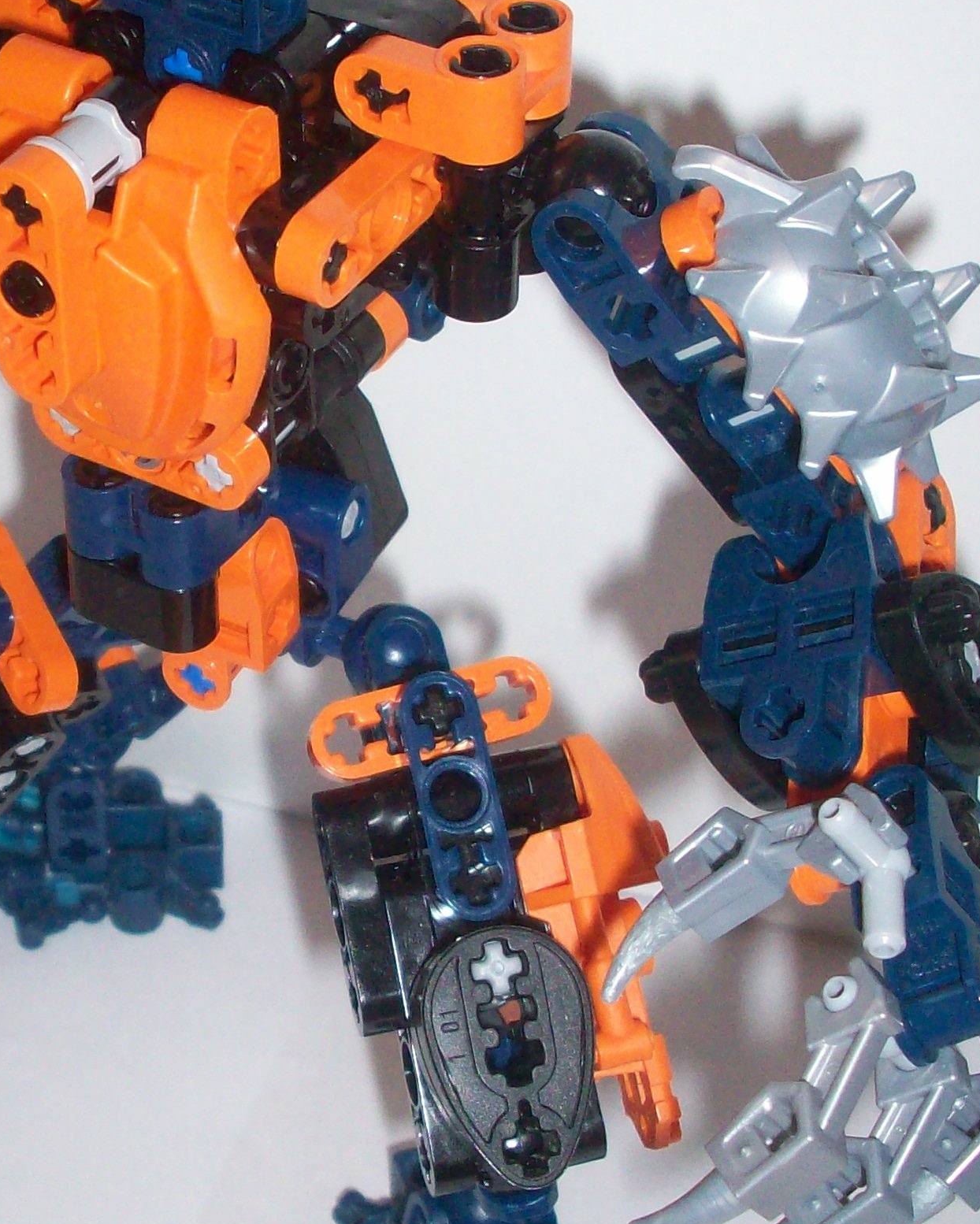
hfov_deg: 21.4
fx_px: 2573
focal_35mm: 71
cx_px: 231
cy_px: 566
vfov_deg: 26.8
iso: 160
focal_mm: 6.2
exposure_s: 1/64
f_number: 2.8
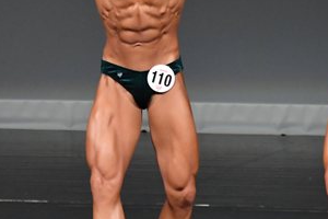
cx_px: 121
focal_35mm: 891
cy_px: 74
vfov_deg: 1.5
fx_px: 8117
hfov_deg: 2.3
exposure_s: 1/400
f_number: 5.6
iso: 4000
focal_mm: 230
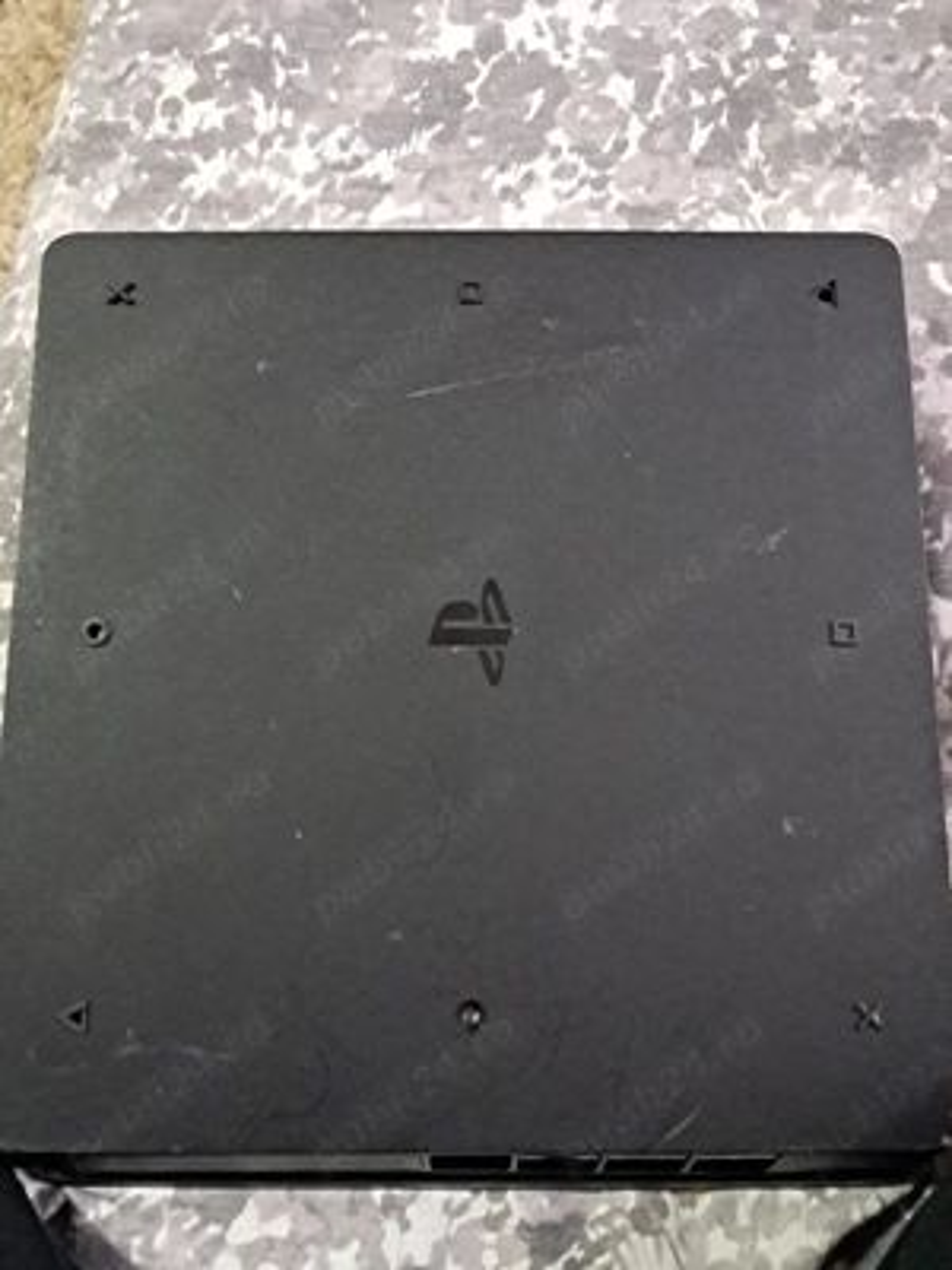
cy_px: 635
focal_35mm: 27
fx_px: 990
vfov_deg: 65.3
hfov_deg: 51.4
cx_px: 476
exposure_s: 1/33
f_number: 1.8
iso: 500
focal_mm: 4
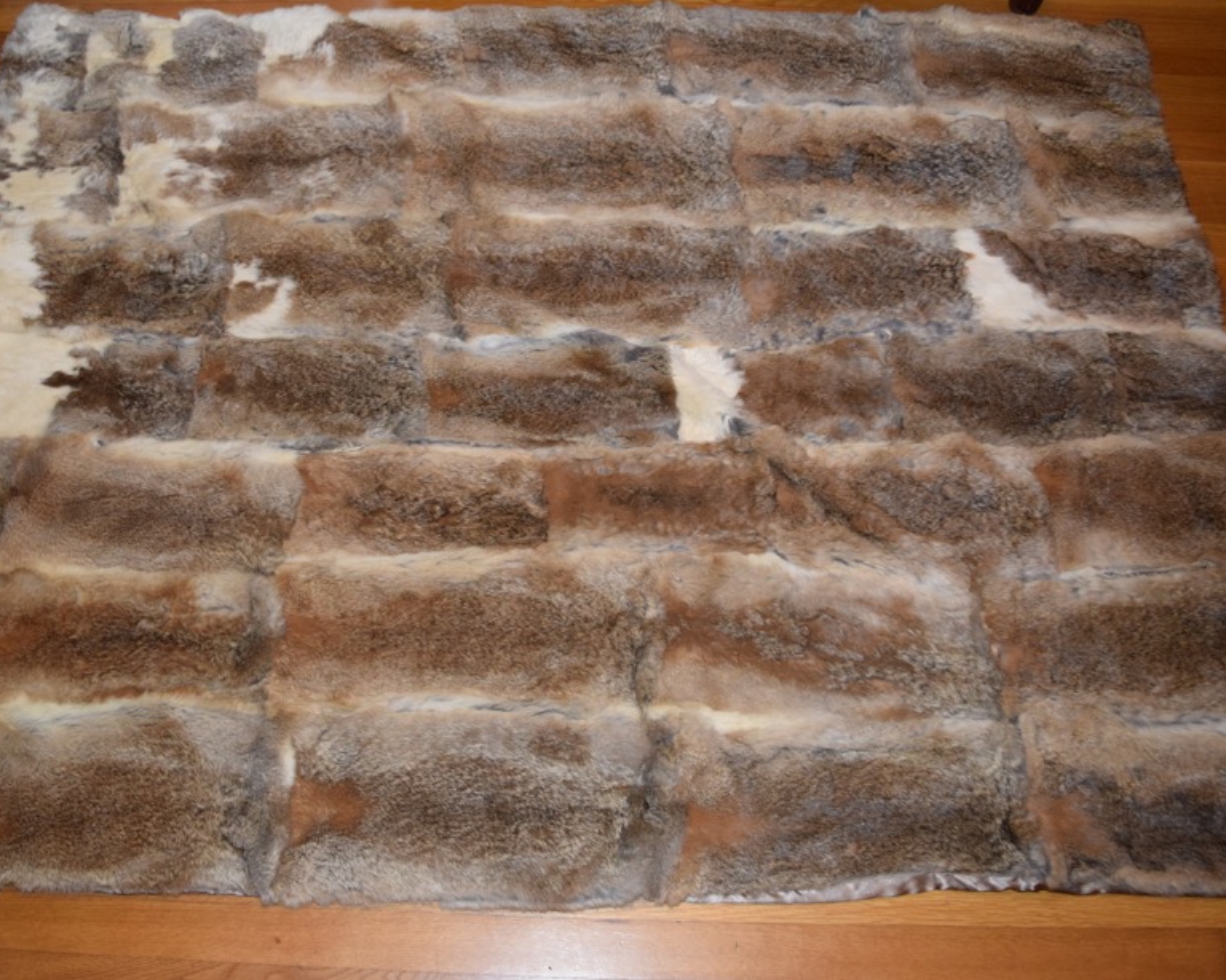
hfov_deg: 54.0
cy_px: 449
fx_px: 1197
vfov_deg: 44.5
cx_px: 522
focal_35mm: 33
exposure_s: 1/60
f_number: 3.5
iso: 1250
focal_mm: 18
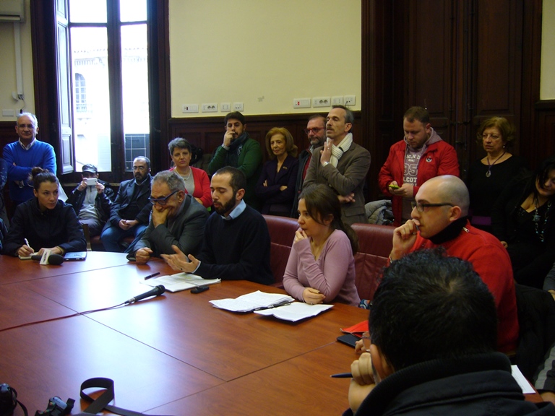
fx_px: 561
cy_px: 208
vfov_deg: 40.7
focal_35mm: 35
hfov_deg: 52.6
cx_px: 278
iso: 125
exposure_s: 1/15
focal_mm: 5.8
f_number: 2.8
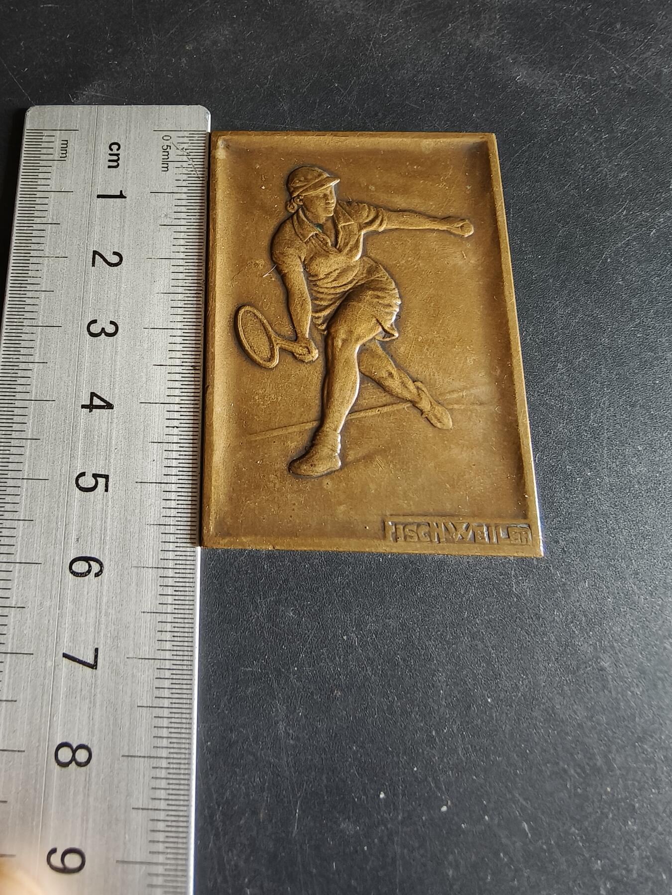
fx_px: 595
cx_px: 336
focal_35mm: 23
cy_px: 448
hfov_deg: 58.9
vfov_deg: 73.9
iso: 2000
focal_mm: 2.32
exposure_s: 1/21.4
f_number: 2
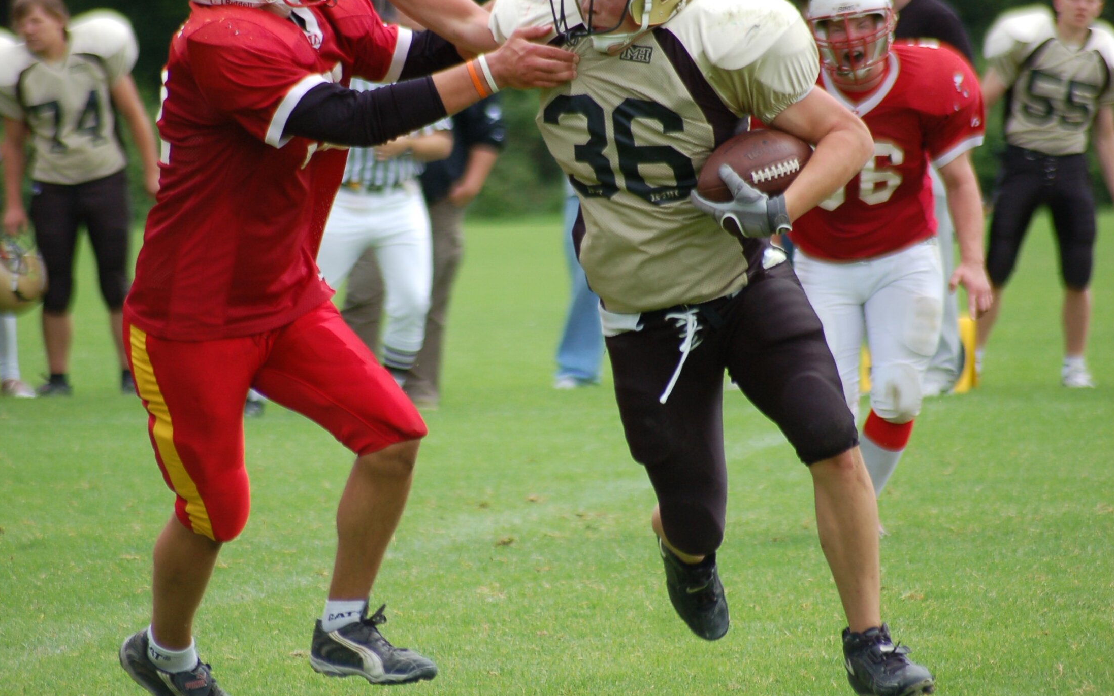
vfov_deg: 2.9
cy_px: 333
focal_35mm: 459
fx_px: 13935
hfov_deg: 4.6
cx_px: 558
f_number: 5.6
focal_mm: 300
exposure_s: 1/640
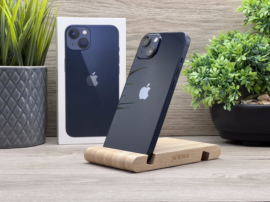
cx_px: 135
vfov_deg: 19.1
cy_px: 101
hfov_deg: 25.3
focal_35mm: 77
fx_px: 601
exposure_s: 1/100
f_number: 2.8
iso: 100
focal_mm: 9
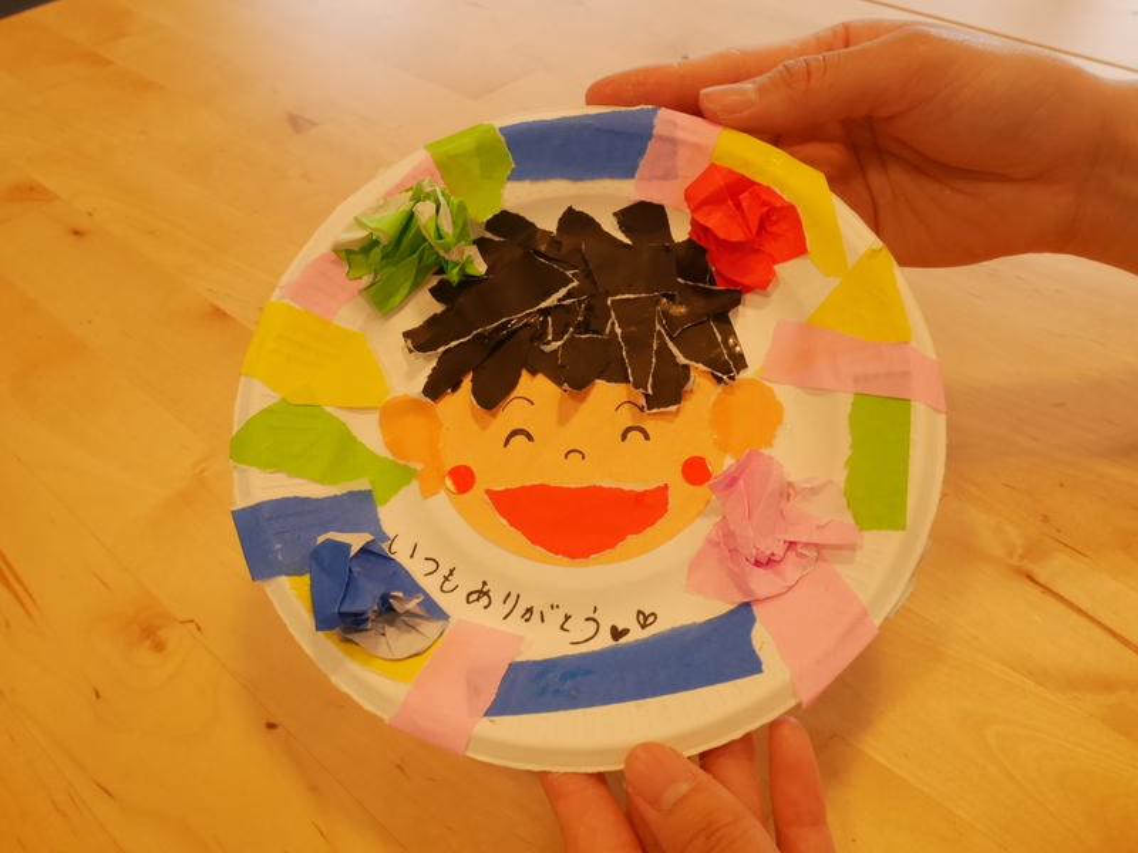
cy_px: 426
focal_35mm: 32
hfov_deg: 56.8
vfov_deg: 44.2
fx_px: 1052
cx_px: 569
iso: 1600
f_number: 10
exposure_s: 1/60
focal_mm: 16
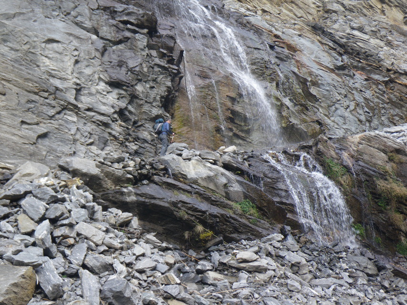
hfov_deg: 44.8
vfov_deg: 34.4
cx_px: 204
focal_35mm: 42
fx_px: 494
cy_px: 152
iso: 80
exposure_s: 1/60
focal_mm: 7.5
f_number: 4.2
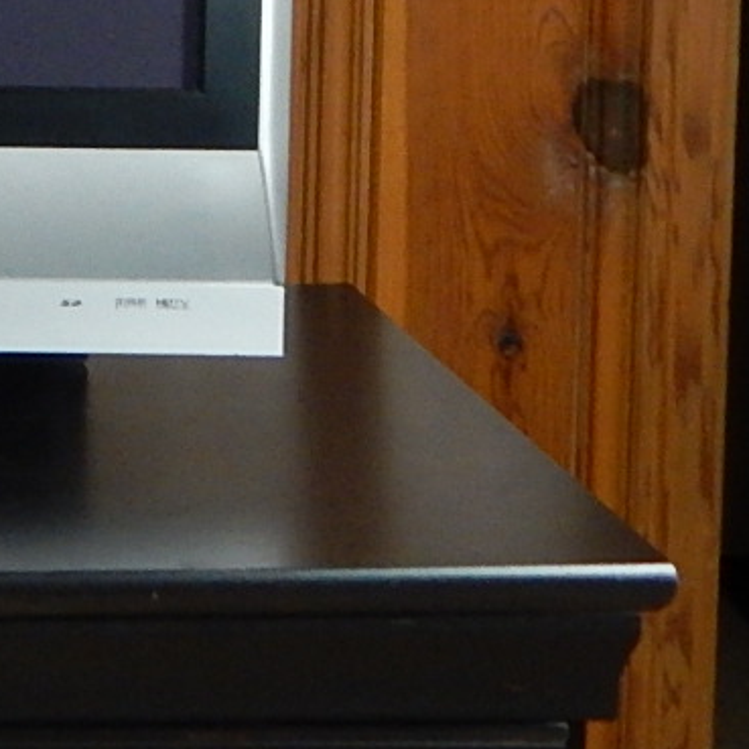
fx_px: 4039
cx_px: -826
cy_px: -445
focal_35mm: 165
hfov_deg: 9.7
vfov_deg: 10.2
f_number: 3.6
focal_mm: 7.7
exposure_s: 1/25
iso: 400
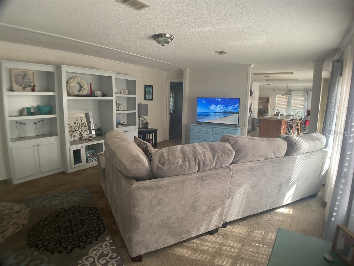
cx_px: 177
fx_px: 297
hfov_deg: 61.7
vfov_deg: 48.2
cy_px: 133
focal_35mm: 29
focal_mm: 3
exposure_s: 1/60
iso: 50
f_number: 1.8
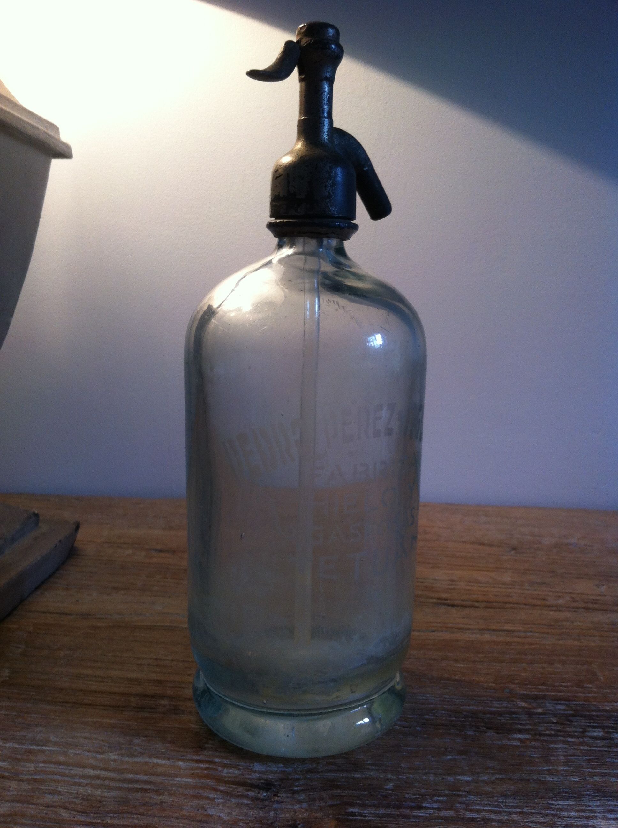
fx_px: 835
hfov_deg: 40.6
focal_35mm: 35
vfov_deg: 52.7
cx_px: 309
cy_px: 414
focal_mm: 3.85
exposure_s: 1/15
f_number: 2.8
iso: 80
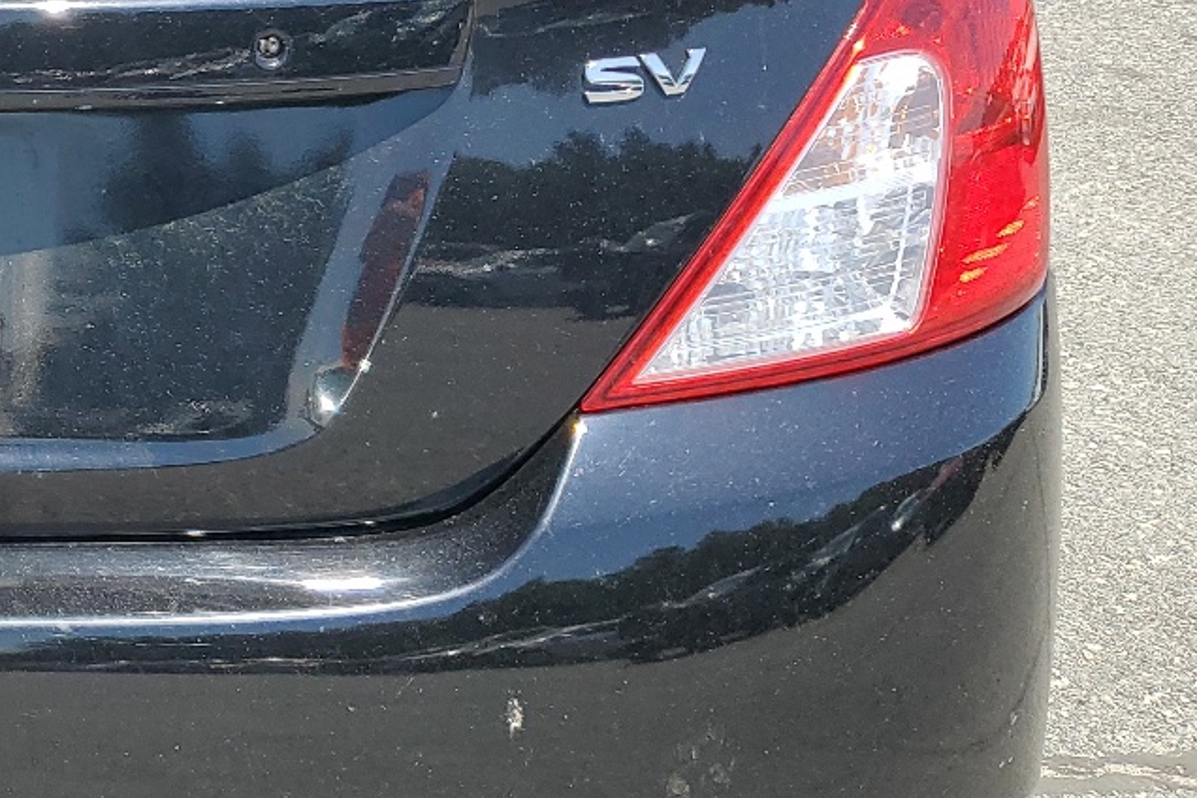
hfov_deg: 26.1
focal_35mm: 68
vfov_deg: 19.8
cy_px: 160
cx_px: -275
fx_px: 2261
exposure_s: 1/1429
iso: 50
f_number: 1.5
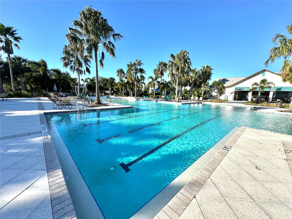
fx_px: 118
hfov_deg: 102.1
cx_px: 146
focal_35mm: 14
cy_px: 110
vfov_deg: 85.7
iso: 50
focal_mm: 2.22
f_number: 2.2
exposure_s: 1/910
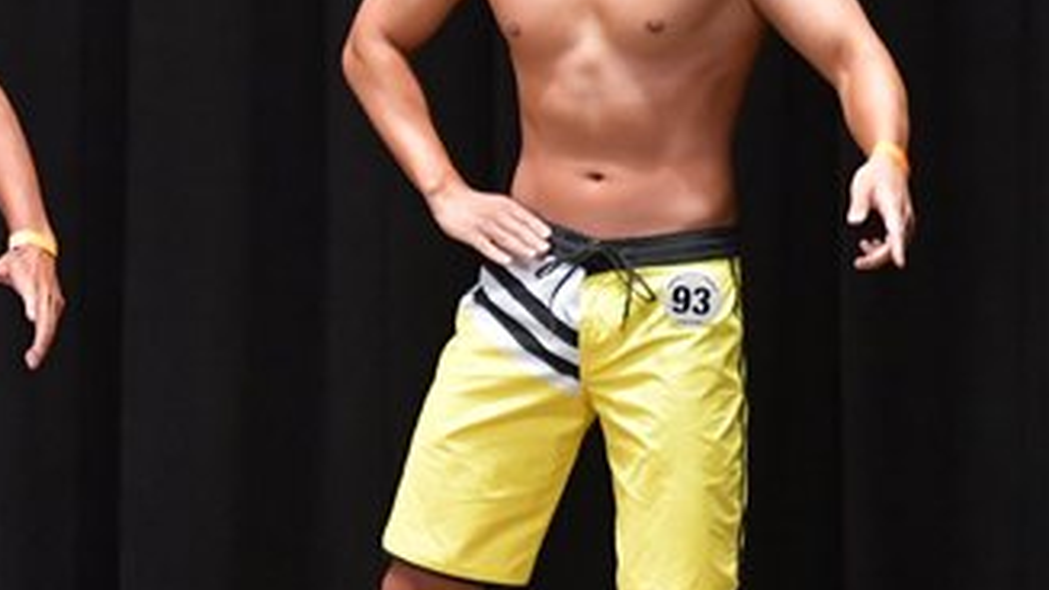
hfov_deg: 4.0
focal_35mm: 539
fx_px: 14994
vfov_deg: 2.3
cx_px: -107
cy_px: 353
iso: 6400
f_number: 5.6
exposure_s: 1/400
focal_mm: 145
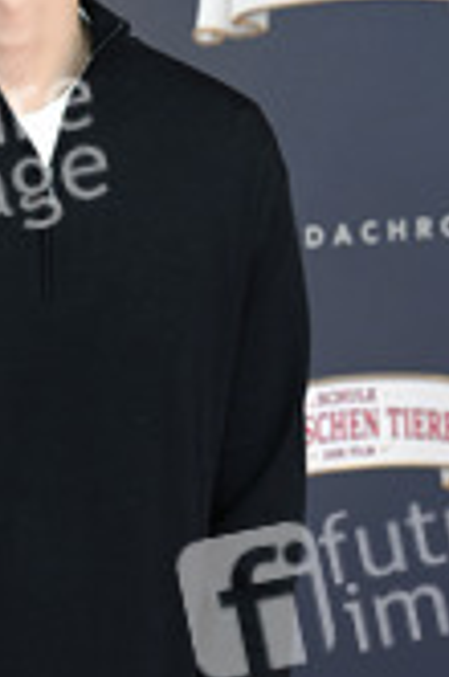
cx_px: 16
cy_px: 379
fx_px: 3400
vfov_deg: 11.4
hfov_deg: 7.5
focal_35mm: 181
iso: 800
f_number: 6.3
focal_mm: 75
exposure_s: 1/160
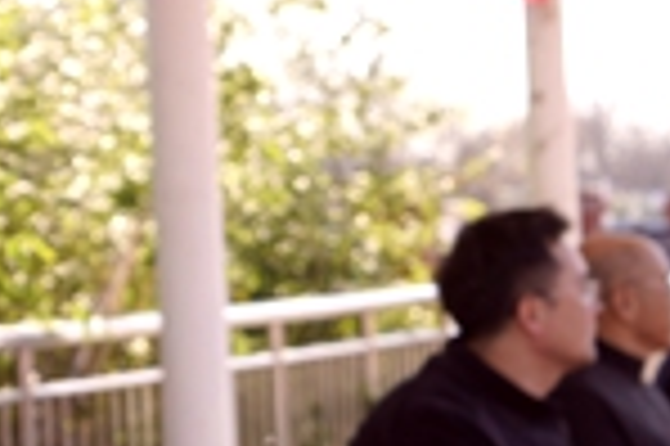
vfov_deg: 9.9
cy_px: 23
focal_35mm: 137
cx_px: -495
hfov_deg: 13.6
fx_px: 2547
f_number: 4.5
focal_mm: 34
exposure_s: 1/250
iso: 100
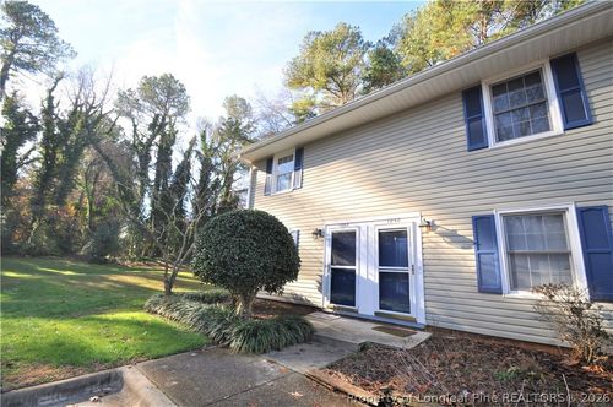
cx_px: 306
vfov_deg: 77.2
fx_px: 255
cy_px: 204
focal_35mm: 15
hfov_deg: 100.5
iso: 200
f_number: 7.1
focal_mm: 10
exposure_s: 1/200
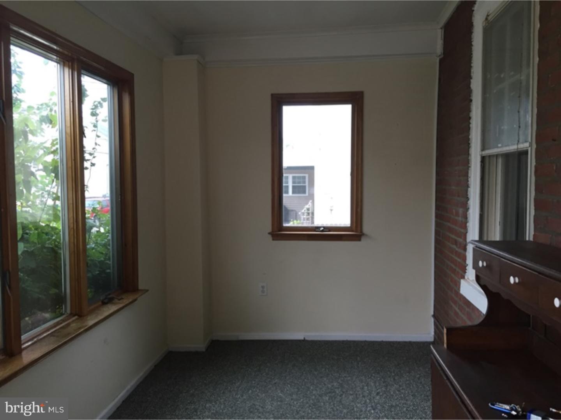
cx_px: 280
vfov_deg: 48.2
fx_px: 470
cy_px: 210
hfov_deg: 61.7
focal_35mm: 29
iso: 32
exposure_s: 1/30
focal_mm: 4.15
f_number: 2.2
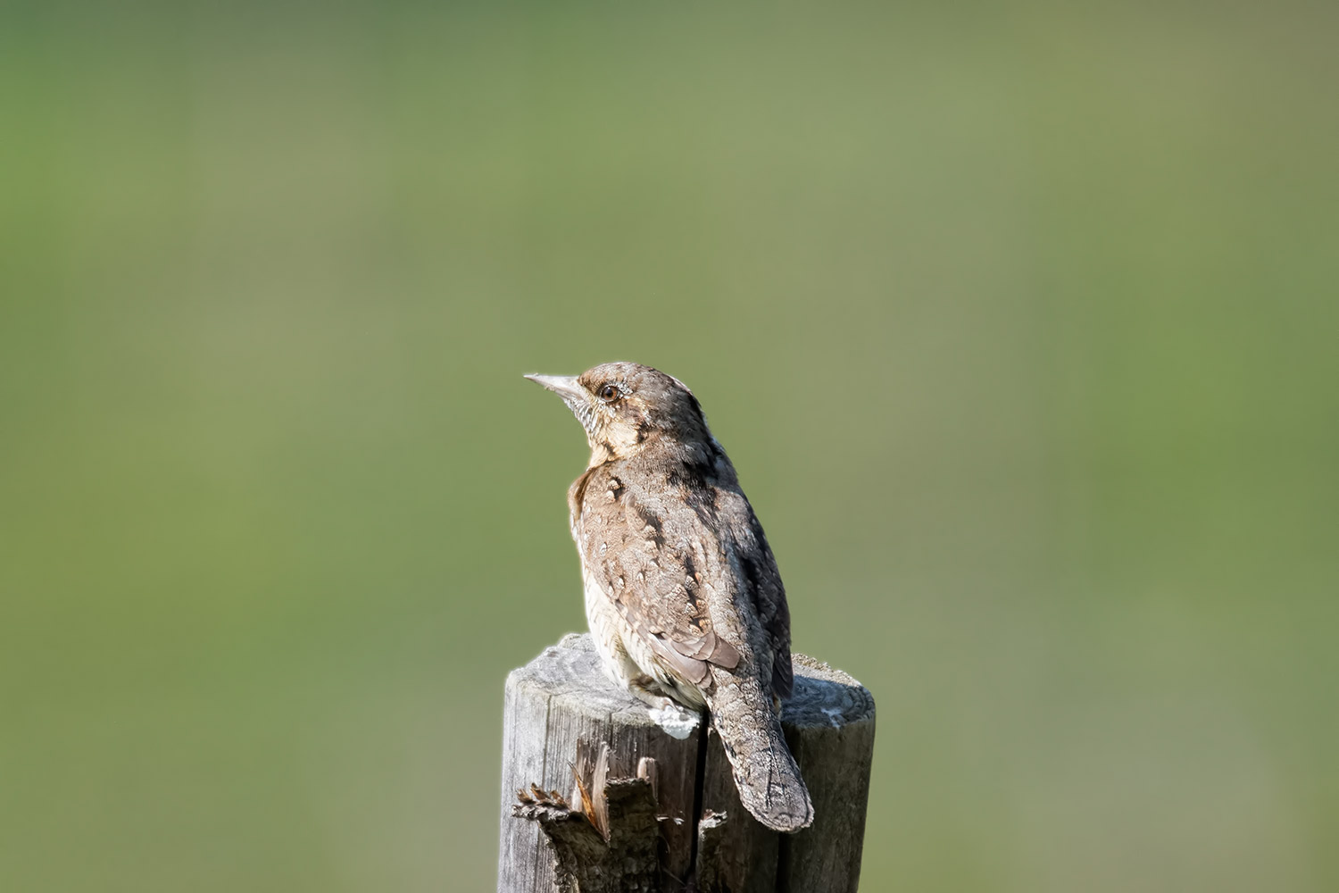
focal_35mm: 900
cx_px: 670
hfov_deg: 2.3
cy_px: 446
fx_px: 33472
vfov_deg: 1.5
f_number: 6.3
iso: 900
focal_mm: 600
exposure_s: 1/1600
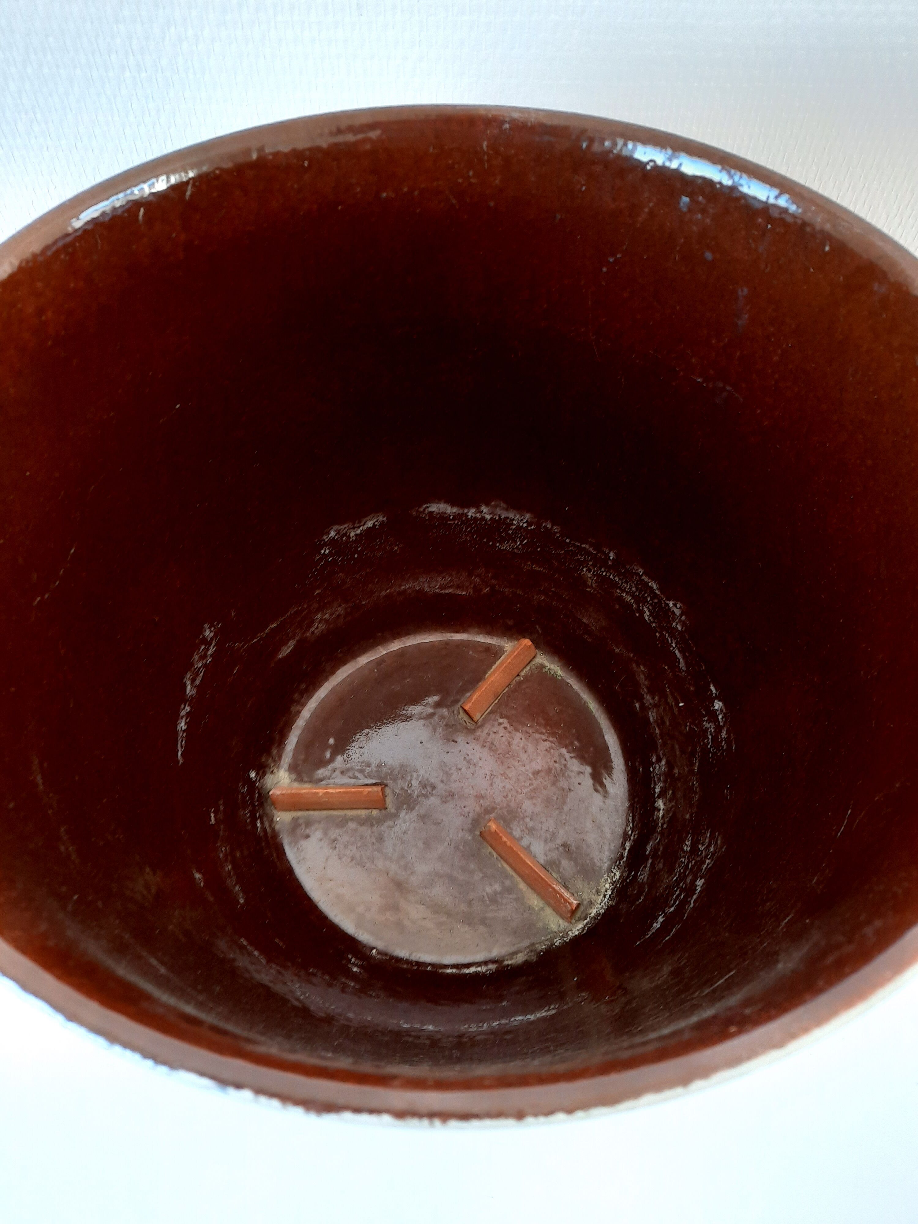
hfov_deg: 54.9
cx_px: 459
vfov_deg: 69.4
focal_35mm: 25
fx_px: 884
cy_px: 612
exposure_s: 1/33
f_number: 2
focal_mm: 4.6
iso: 250
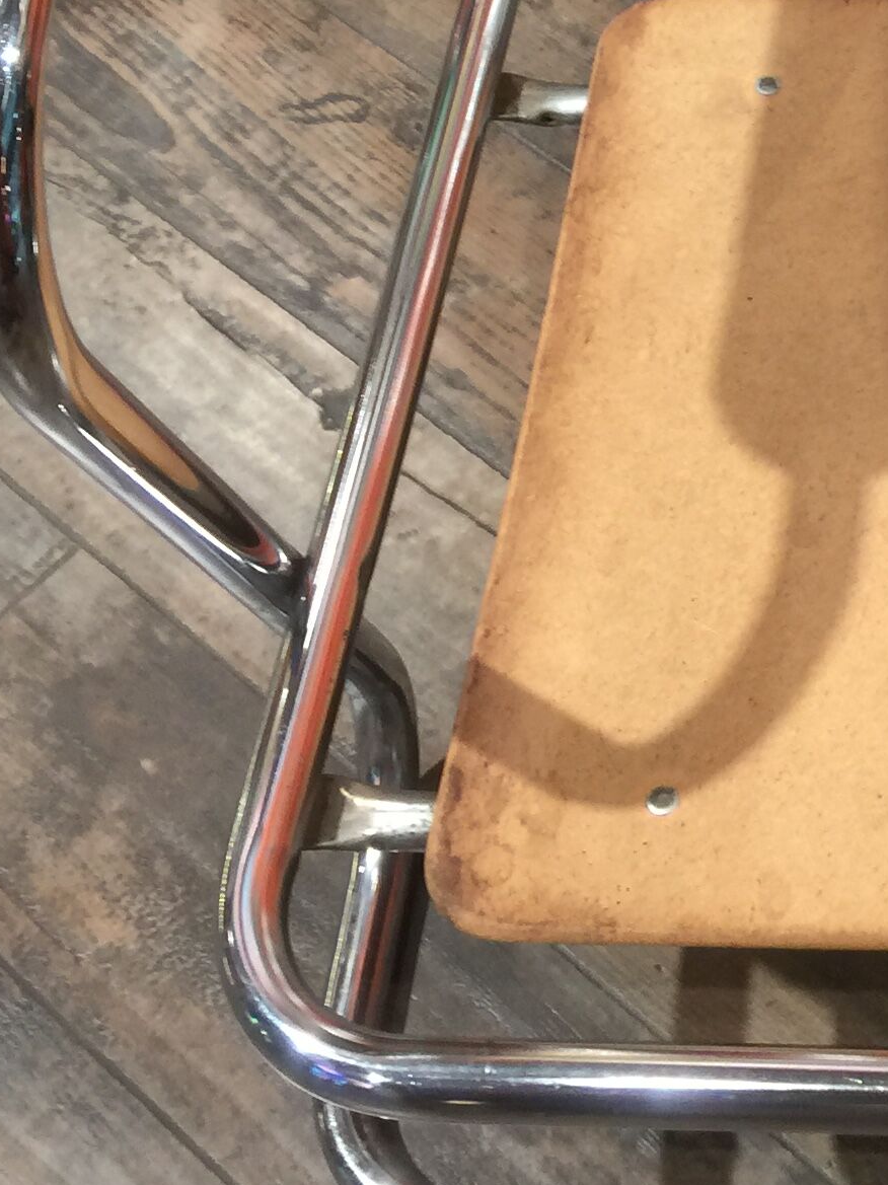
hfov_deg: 17.3
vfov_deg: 22.7
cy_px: -116
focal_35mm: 81
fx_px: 2772
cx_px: 1103
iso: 40
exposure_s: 1/17
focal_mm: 4.15
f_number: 2.2
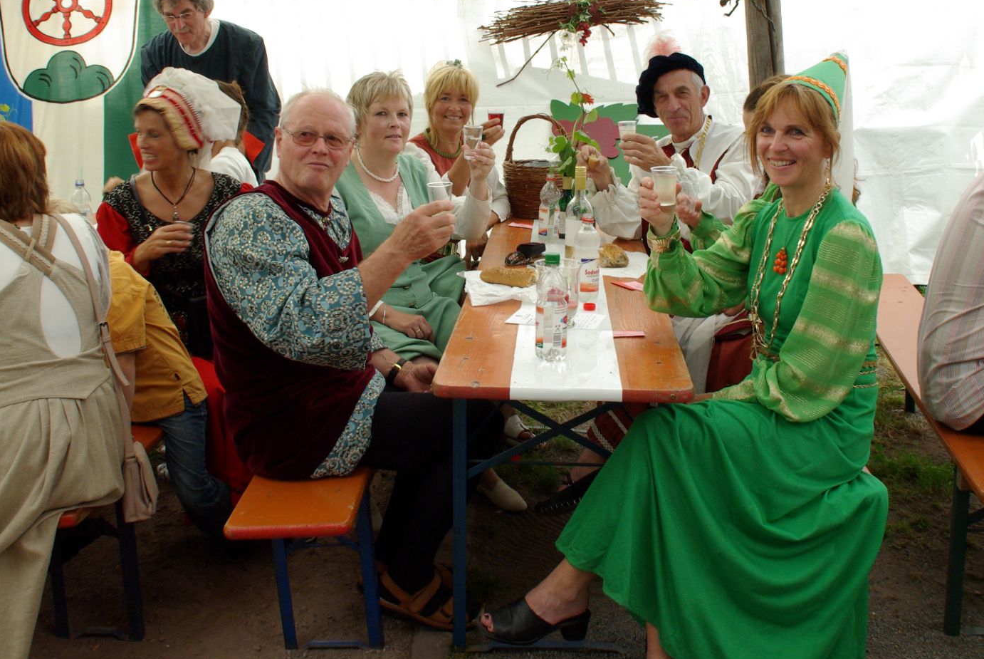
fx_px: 1095
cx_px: 511
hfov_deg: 48.4
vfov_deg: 33.3
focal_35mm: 40
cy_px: 232
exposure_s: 1/30
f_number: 8
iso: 400
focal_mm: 18
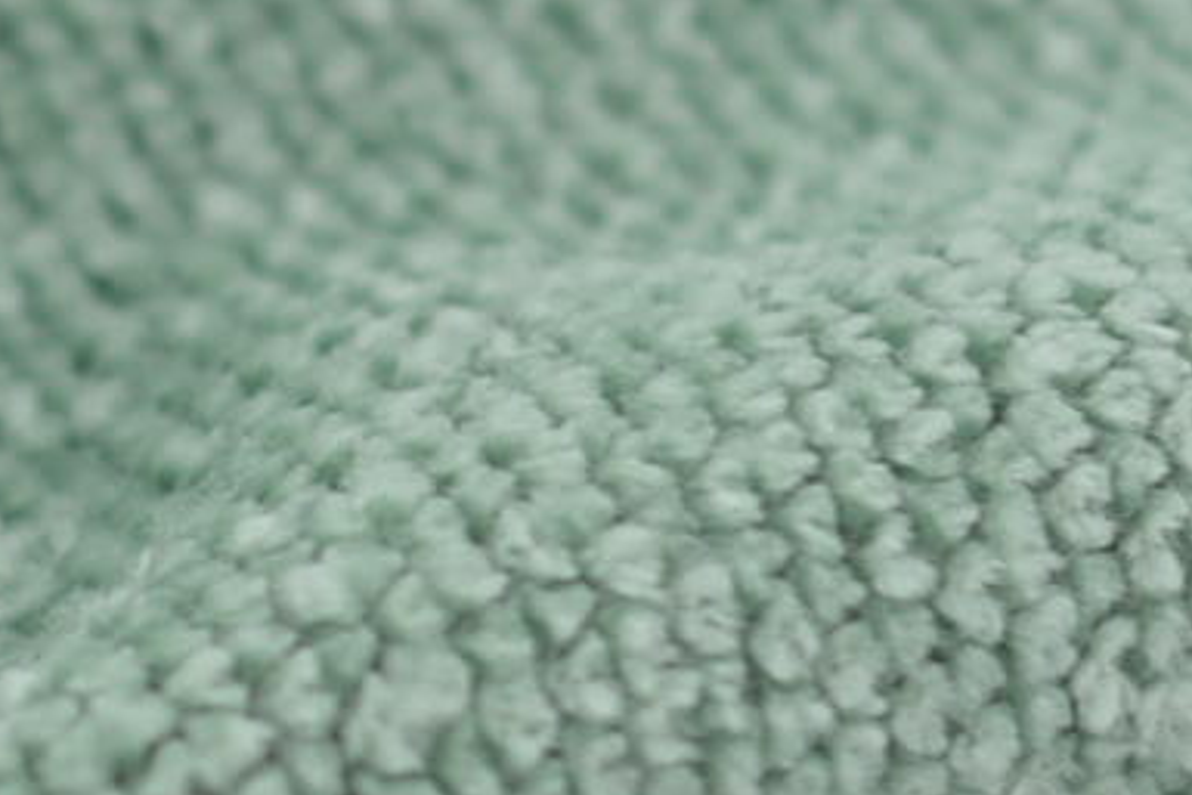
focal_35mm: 391
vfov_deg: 3.5
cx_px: -2016
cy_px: 622
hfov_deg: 5.1
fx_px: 12951
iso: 100
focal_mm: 50
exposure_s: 1/160
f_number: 3.5
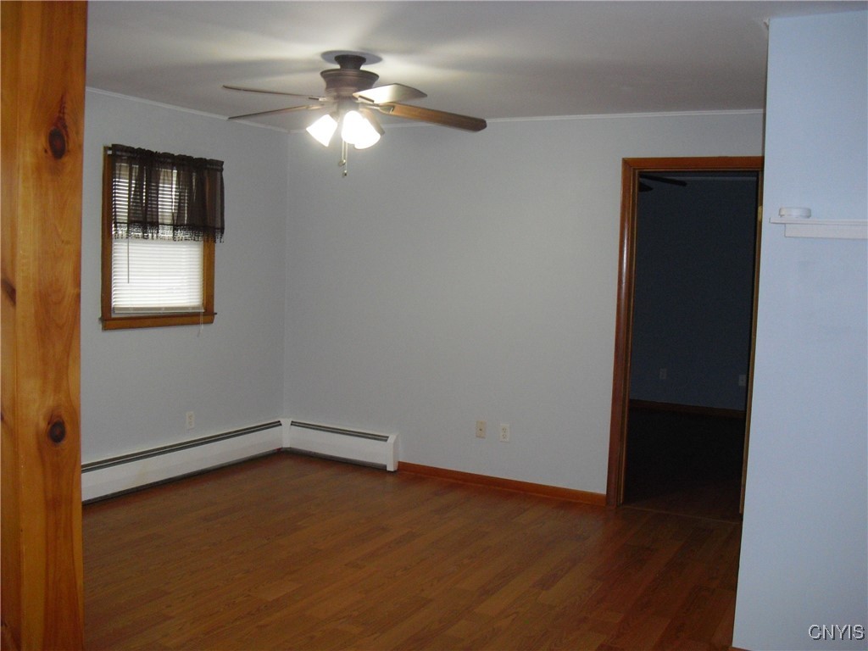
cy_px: 326
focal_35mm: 36
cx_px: 434
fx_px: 903
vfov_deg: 39.7
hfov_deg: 51.4
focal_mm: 6.3
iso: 400
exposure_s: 1/60
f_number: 3.1
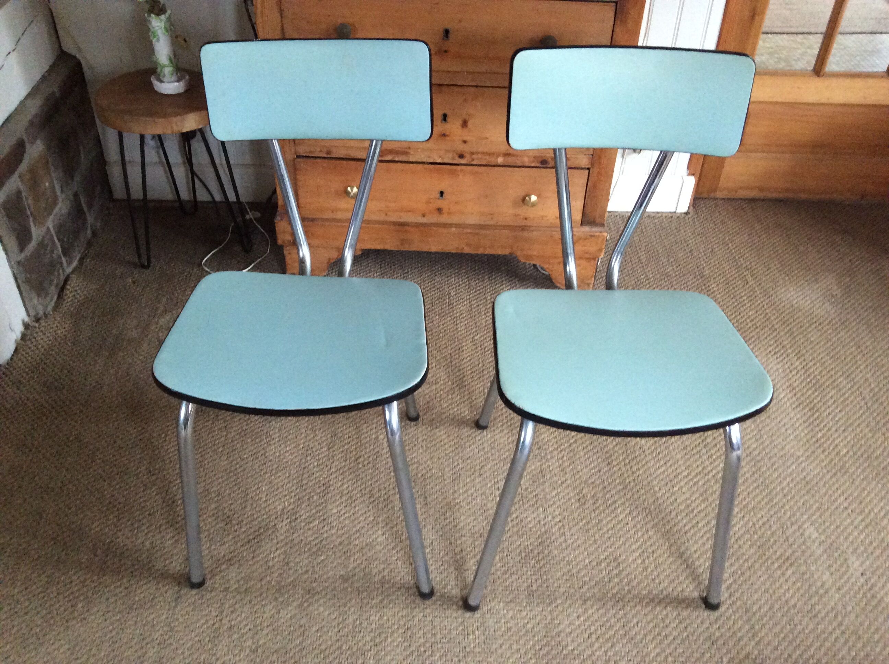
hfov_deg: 56.9
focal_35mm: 32
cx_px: 444
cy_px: 332
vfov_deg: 44.1
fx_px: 821
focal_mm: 3.3
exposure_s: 1/20
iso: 320
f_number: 2.4
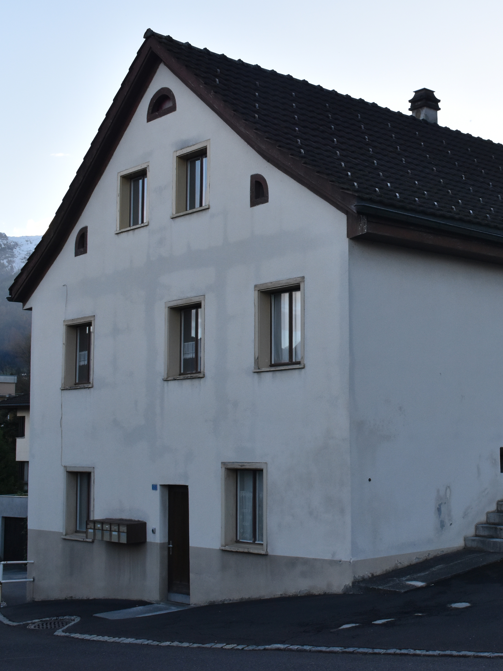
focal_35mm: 51
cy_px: 334
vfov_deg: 37.7
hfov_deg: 27.9
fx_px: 983
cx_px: 427
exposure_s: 1/400
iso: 800
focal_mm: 23
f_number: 10
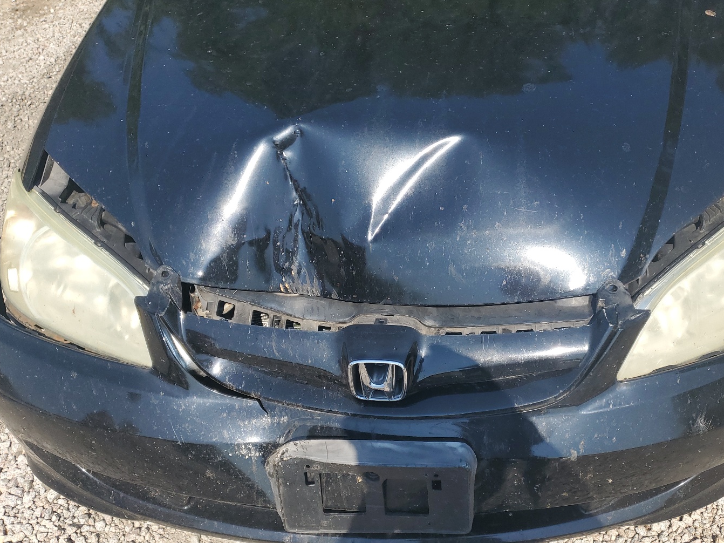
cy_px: 286
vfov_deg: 45.4
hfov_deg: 58.2
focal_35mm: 31
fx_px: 648
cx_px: 398
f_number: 1.5
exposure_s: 1/2500
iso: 50
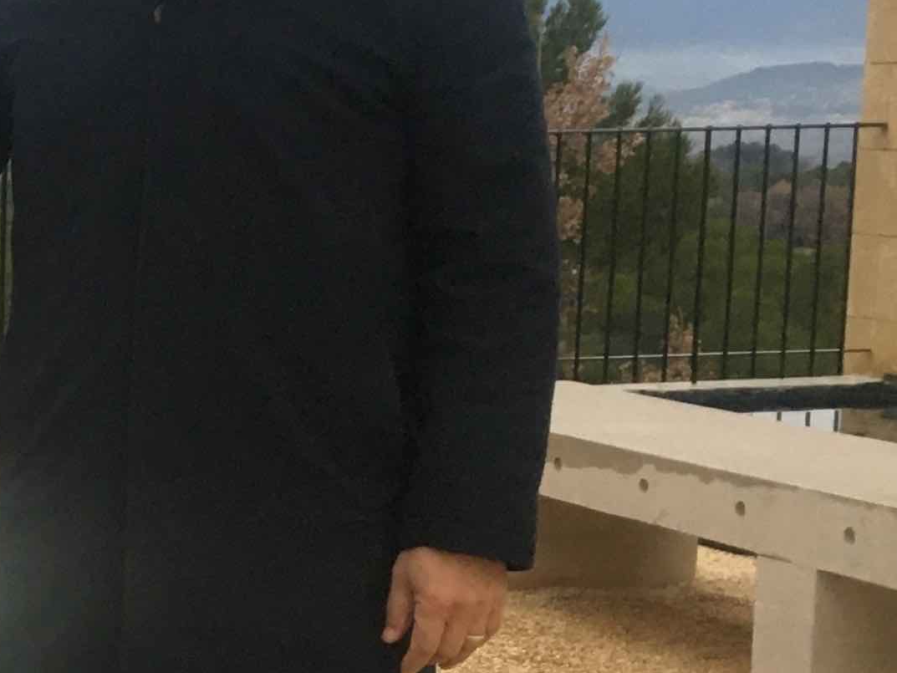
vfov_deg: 13.5
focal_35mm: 109
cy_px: 594
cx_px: -507
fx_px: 2825
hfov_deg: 16.3
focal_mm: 4.15
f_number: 2.2
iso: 64
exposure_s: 1/33
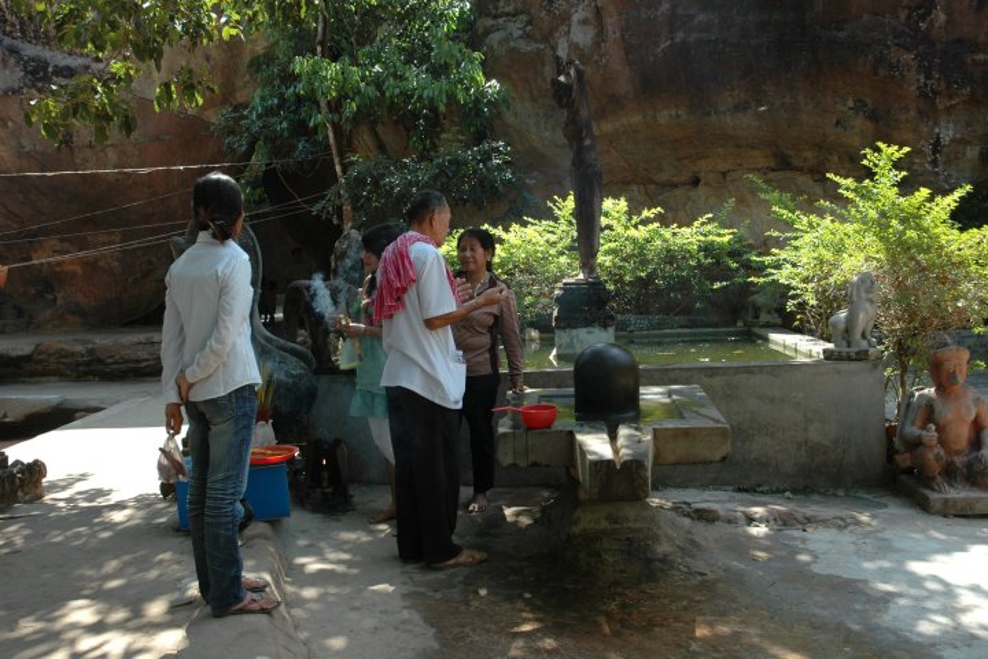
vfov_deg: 36.9
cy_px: 330
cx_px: 494
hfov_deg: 53.1
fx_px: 988
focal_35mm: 36
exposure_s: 1/160
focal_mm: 24
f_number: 6.3
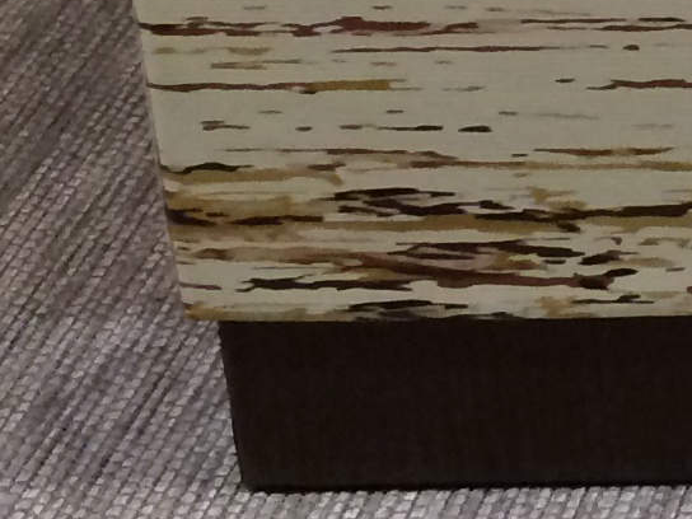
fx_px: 3478
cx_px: 1506
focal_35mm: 174
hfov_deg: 10.2
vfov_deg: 8.2
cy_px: -436
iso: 64
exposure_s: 1/33
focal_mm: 4.15
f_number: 2.2
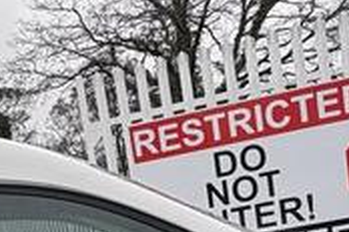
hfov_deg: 25.6
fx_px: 727
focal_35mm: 75
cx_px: 0
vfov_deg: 16.6
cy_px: 342
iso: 40
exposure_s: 1/294
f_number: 2.2
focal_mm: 2.22
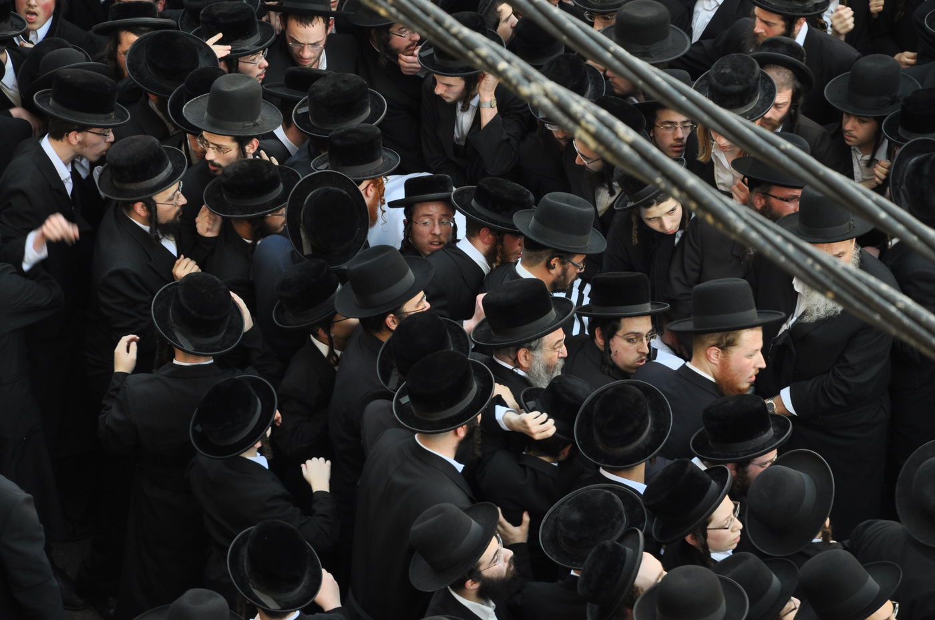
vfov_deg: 9.3
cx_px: 468
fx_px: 3812
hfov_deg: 14.0
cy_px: 310
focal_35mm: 147
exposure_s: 1/80
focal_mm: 98
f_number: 8
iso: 320
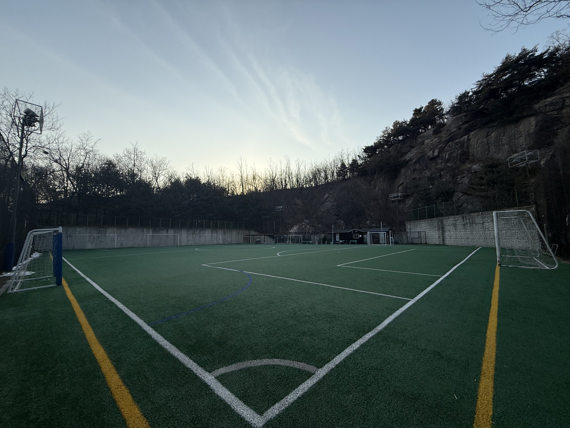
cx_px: 285
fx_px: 231
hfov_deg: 102.1
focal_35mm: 14
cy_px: 214
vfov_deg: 85.7
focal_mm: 2.22
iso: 50
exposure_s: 1/1572
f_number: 2.2
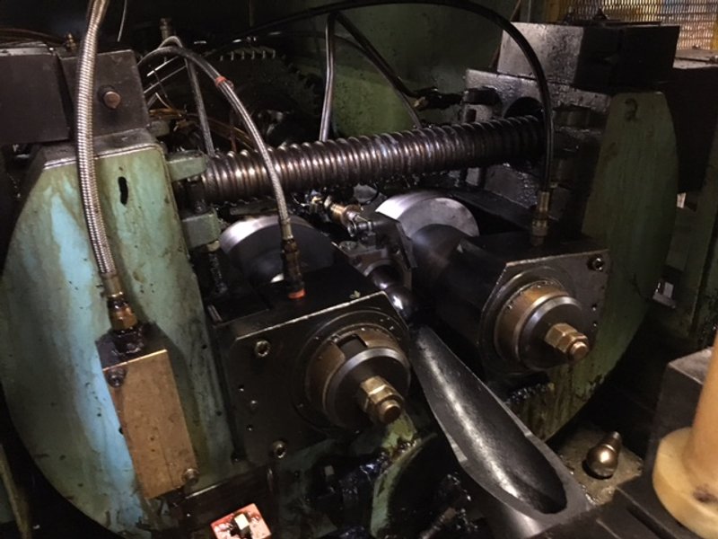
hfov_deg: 61.7
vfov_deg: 48.2
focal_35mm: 29
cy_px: 270
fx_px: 602
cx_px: 359
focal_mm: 4.15
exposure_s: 1/15
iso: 500
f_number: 2.2
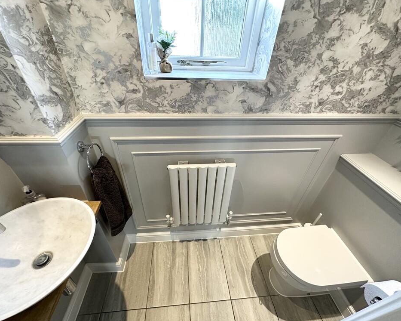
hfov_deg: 96.8
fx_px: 178
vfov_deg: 84.0
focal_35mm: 15
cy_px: 160
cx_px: 197
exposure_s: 1/100
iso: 200
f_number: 2.2
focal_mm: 2.22
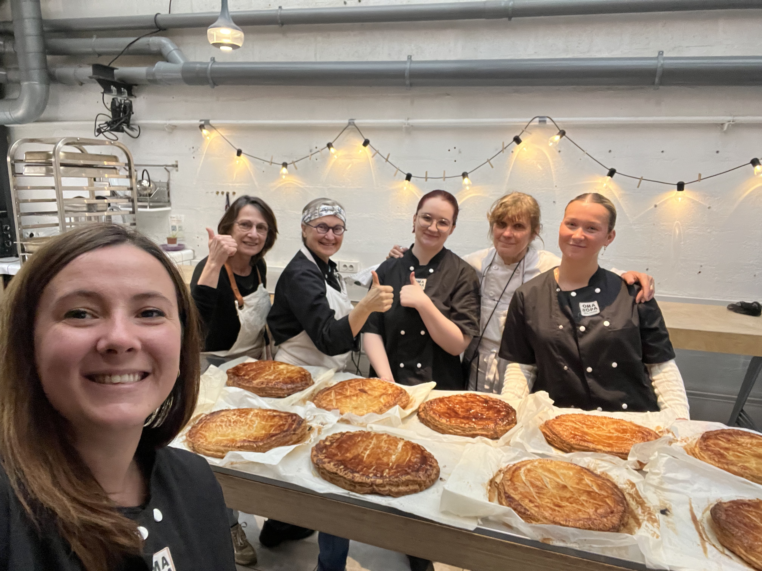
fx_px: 506
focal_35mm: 23
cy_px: 286
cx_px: 381
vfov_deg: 58.9
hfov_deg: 73.9
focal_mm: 2.71
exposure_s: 1/25
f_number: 2.2
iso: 500
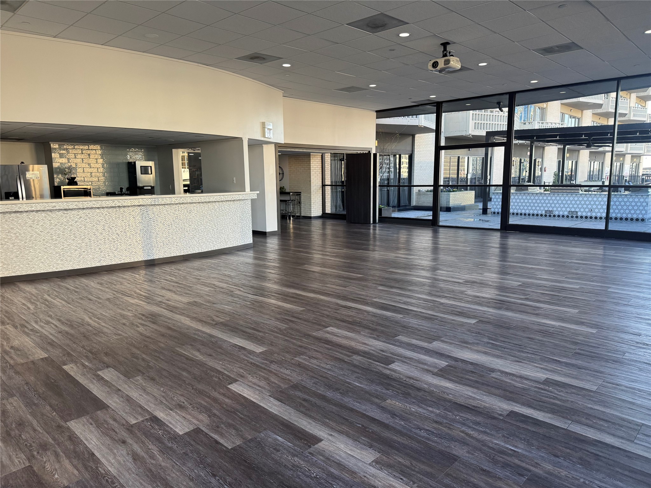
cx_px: 326
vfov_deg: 56.8
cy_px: 244
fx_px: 451
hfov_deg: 71.6
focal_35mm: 24
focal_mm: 6.76
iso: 200
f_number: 1.78
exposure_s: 1/121
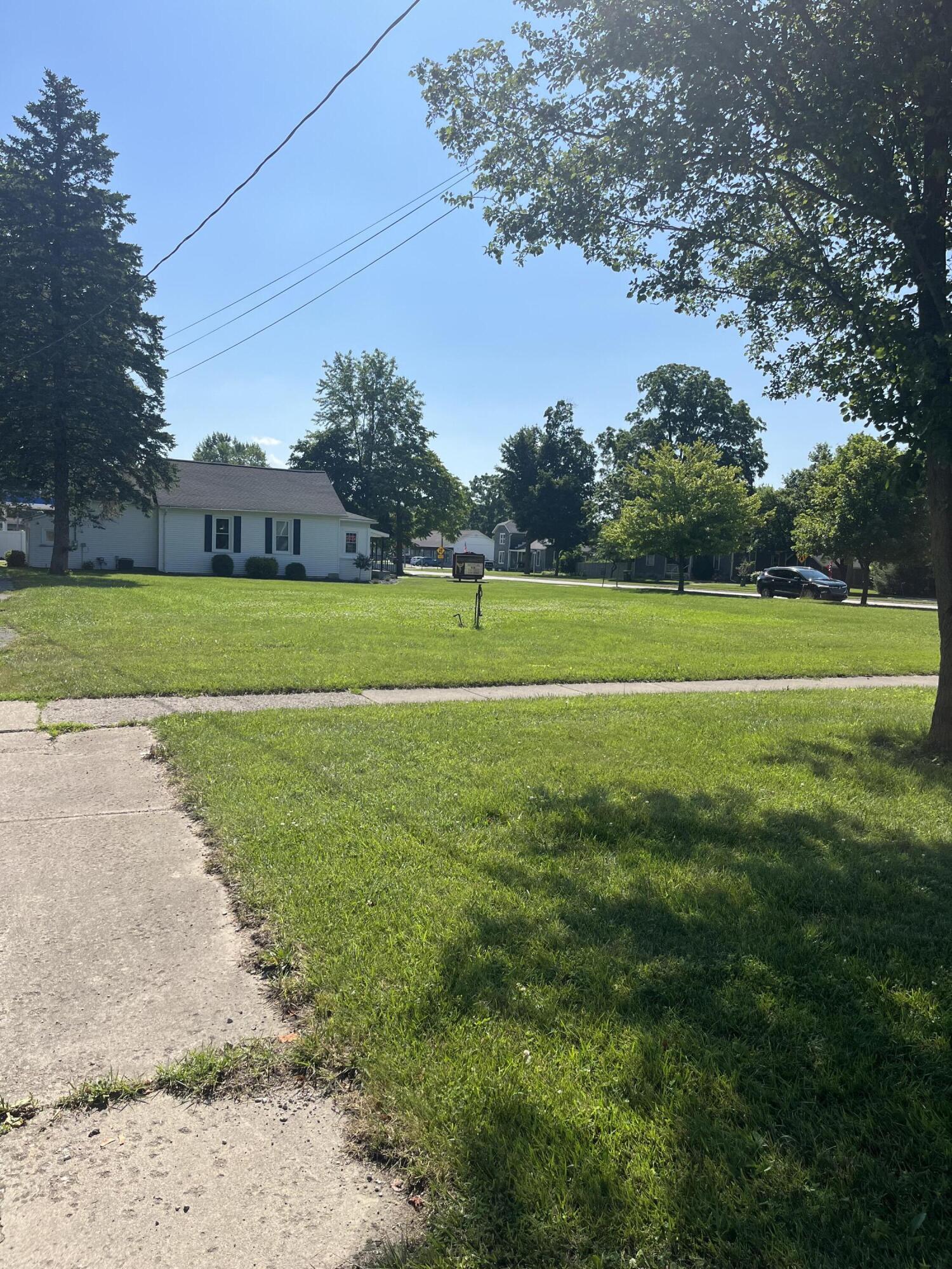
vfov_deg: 67.3
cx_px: 476
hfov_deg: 53.1
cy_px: 634
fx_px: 953
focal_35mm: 26
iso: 50
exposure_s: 1/4651
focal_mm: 5.1
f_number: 1.6
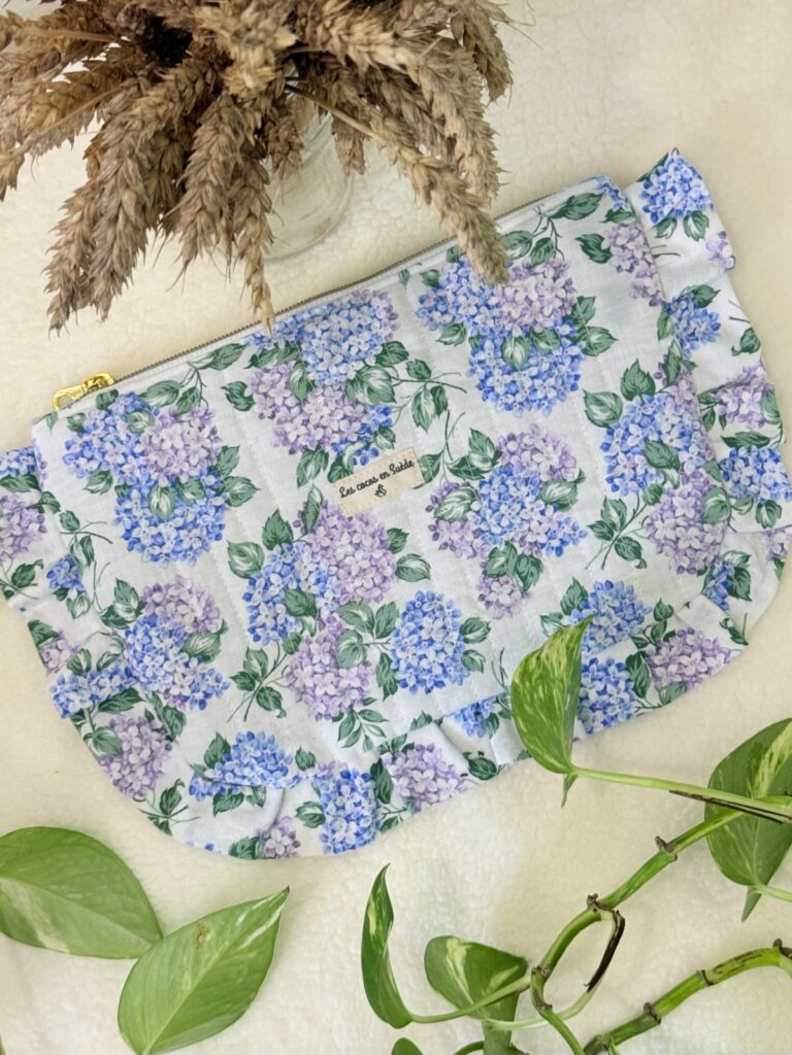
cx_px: 396
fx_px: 1464
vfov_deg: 39.7
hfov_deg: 30.3
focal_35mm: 48
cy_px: 528
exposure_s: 1/60
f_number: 1.78
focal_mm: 6.76
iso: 125
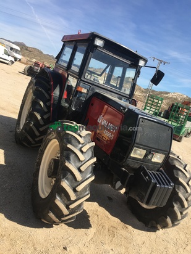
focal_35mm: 29
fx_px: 213
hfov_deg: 48.2
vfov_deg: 61.7
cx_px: 96
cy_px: 127
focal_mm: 4.15
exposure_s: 1/1099
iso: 25
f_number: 2.2
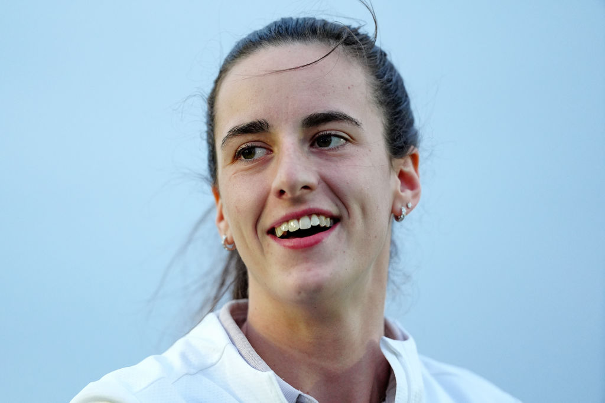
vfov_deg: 4.6
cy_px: 202
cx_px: 302
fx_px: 5042
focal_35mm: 300
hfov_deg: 6.9
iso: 4000
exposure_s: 1/500
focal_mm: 300
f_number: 2.8
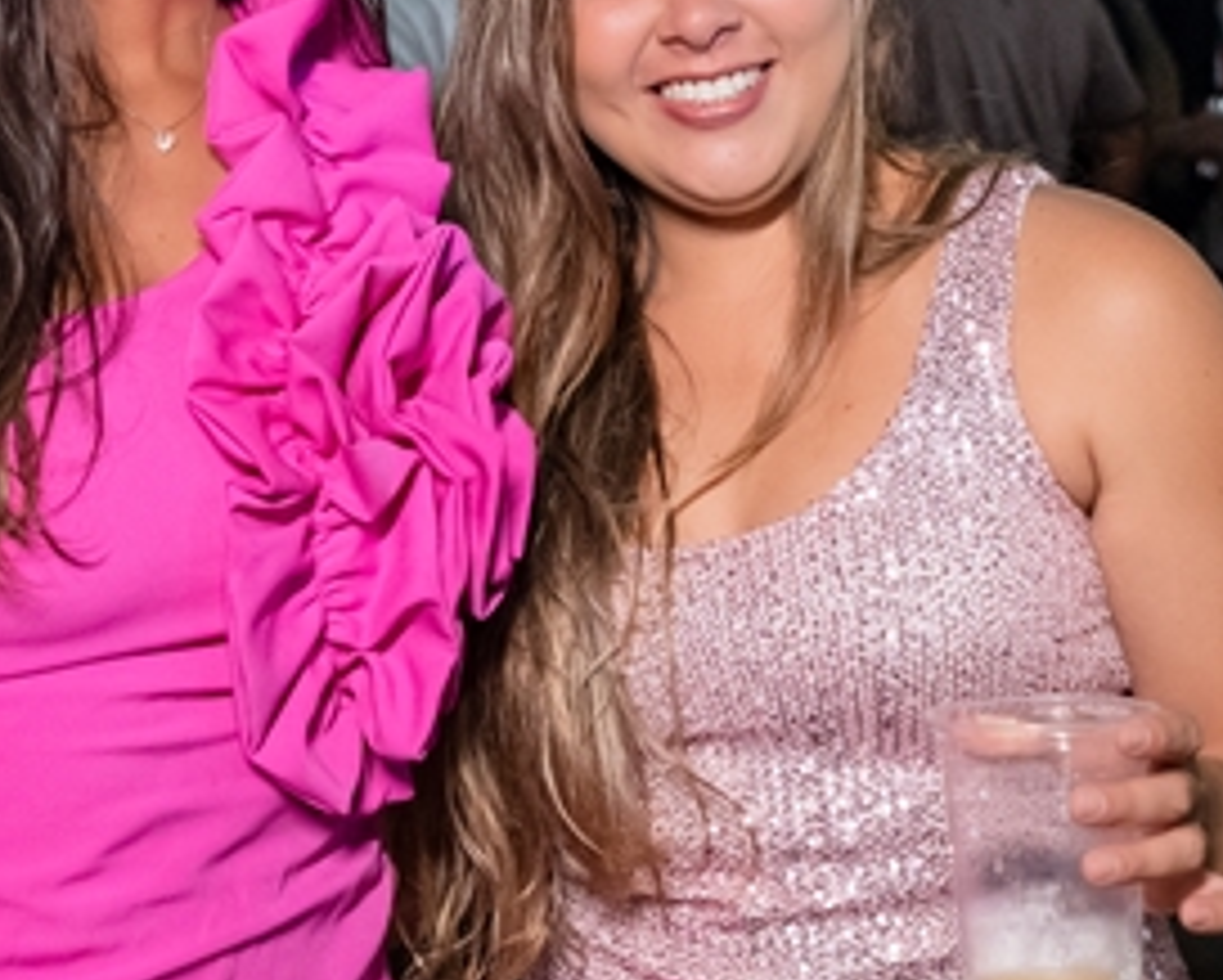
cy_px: 328
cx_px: 416
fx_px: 3332
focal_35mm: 92
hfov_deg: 20.7
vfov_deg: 16.7
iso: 2500
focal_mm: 24
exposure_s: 1/400
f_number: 2.8
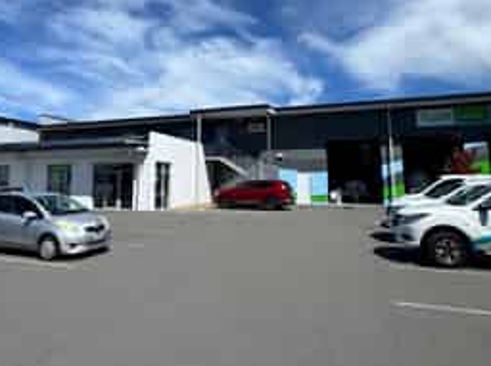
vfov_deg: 50.6
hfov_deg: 65.2
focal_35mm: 27
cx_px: 218
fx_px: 382
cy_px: 135
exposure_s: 1/3906
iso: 50
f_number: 2.2
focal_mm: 2.22
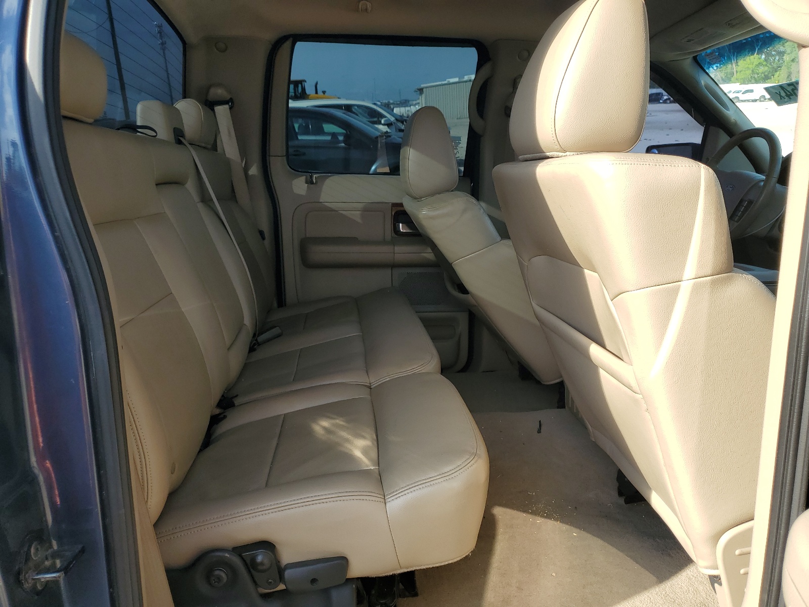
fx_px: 608
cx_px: 404
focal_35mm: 26
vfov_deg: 53.1
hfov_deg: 67.3
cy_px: 304
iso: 50
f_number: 1.5
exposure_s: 1/909
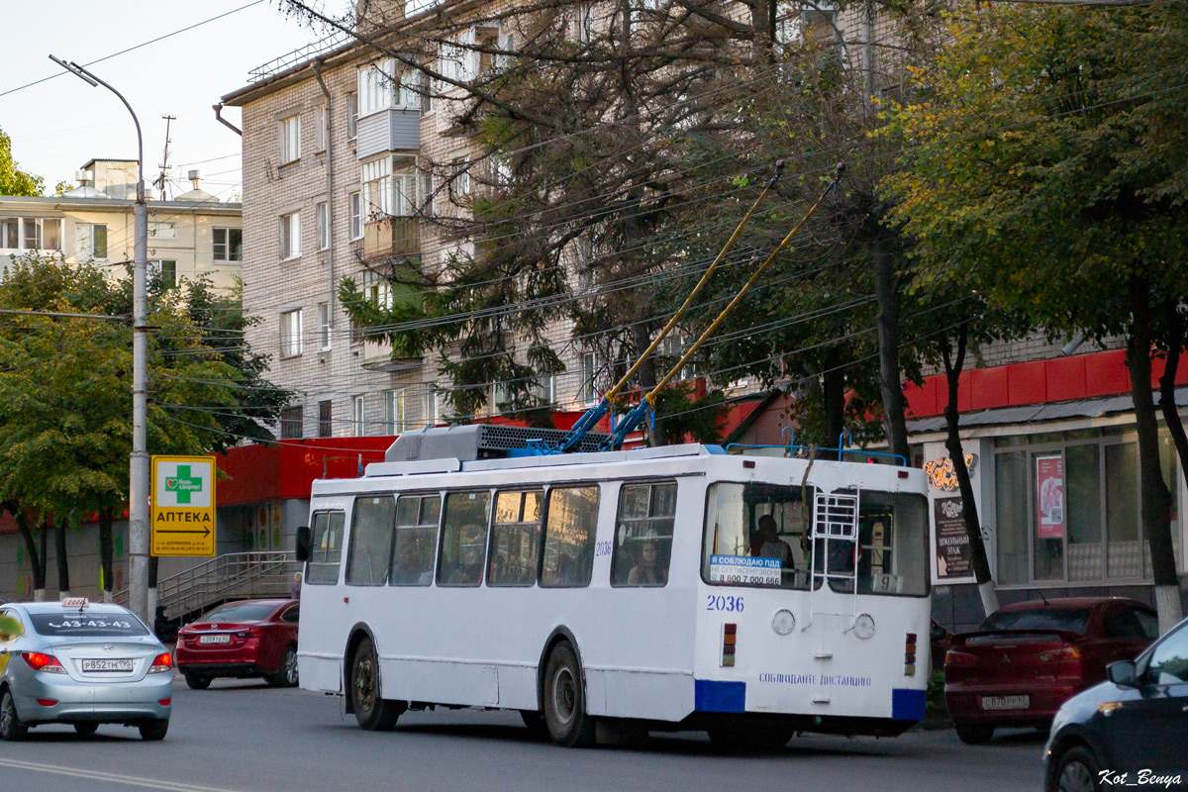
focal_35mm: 82
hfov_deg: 24.6
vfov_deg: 16.6
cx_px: 594
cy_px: 396
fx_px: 2722
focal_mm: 55
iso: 800
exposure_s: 1/500
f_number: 5.6
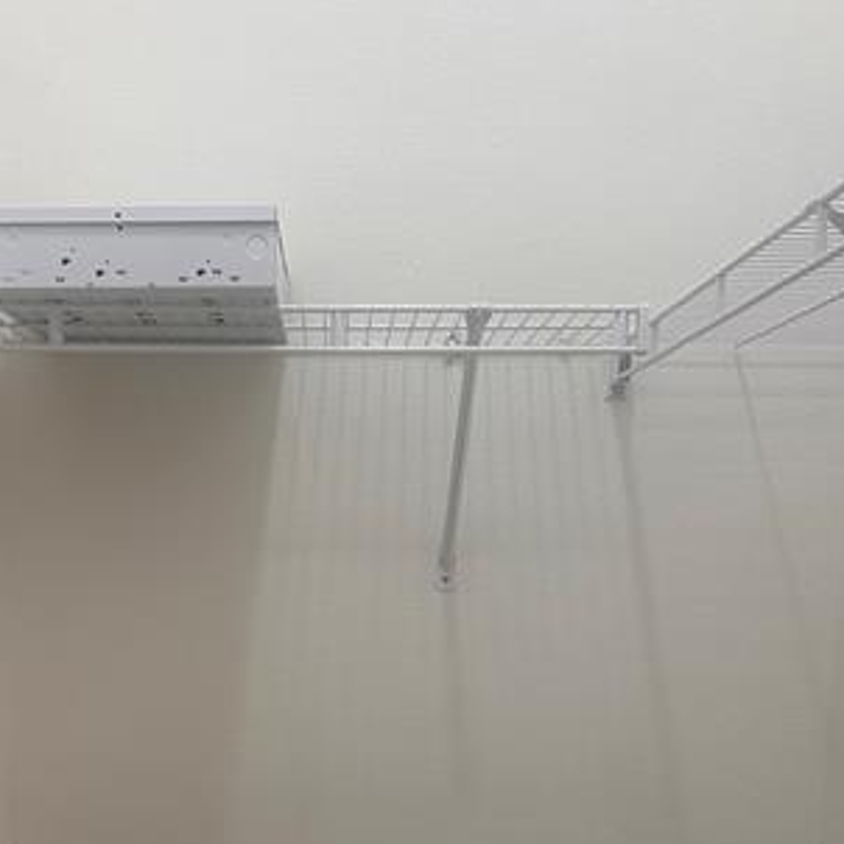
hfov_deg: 31.5
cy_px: 841
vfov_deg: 29.6
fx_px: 1490
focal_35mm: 54
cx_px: 313
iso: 160
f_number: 1.78
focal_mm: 6.86
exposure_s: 1/120
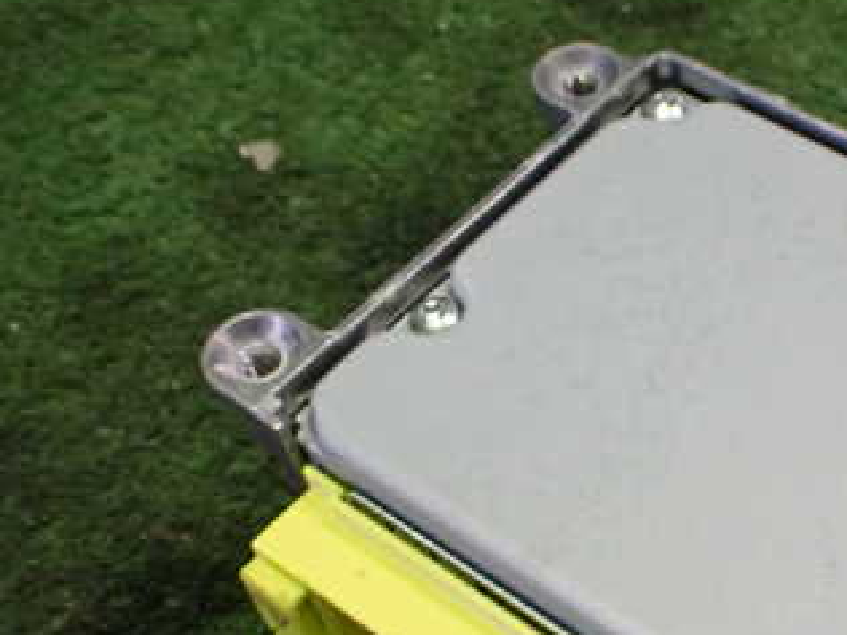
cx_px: 697
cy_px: 498
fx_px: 1395
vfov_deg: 25.3
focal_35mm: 57
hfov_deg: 32.7
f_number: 2.3
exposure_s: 1/80
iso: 800
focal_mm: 5.4
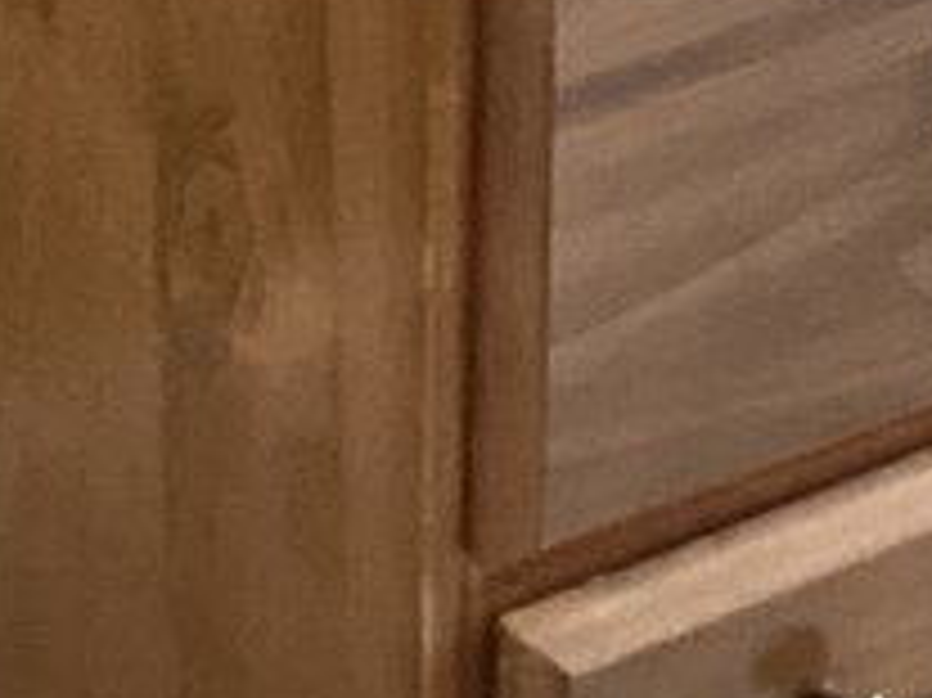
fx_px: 6108
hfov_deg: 8.6
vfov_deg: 6.3
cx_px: 1150
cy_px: -898
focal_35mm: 227
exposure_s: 1/40
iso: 320
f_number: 2.4
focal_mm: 3.3
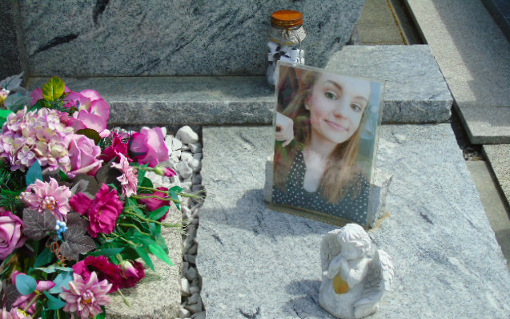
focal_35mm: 66
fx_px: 917
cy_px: 192
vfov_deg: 19.7
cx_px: 255
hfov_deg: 31.1
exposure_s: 1/640
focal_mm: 11
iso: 80
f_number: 4.5
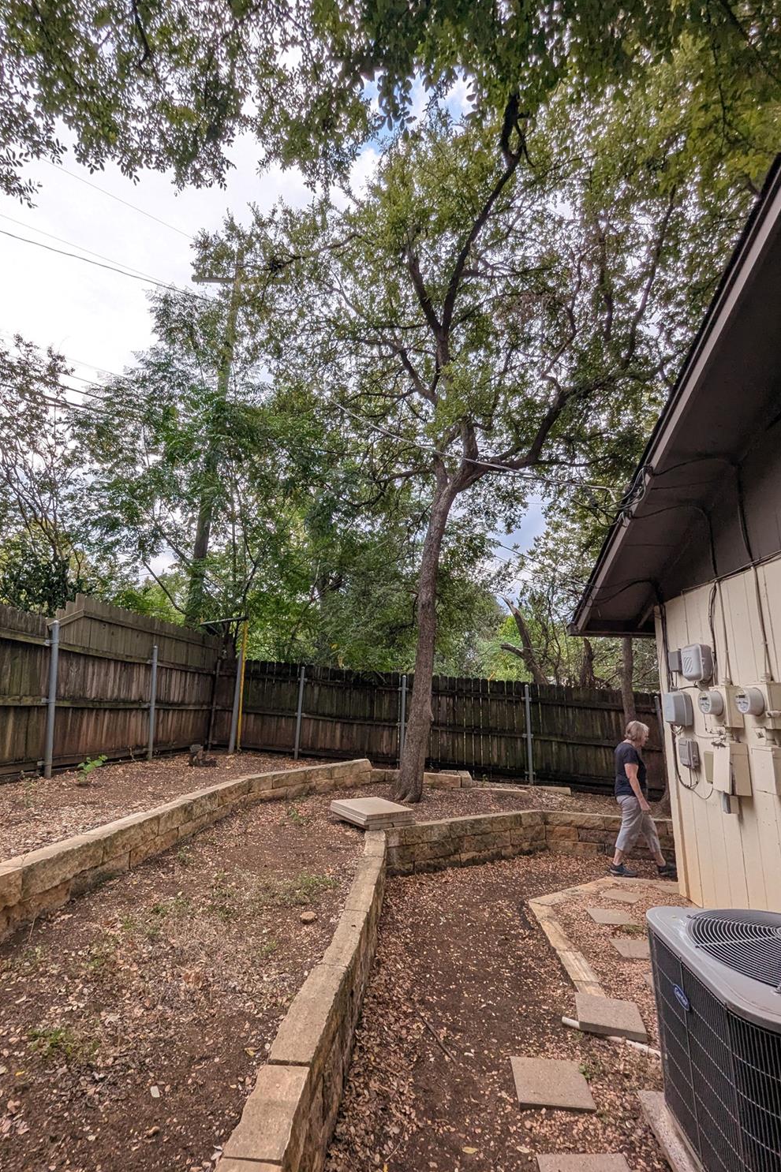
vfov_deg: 104.3
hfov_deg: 81.0
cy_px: 593
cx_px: 354
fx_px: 456
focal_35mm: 14
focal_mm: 1.95
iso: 41
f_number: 2.2
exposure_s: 1/437
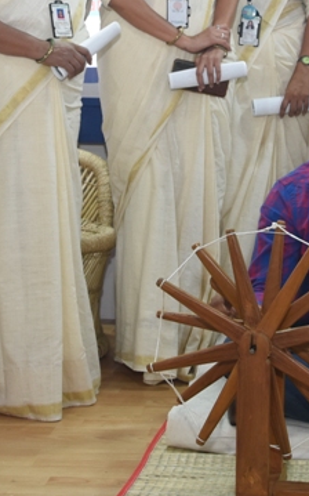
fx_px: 1295
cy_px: 63
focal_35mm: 96
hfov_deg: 13.5
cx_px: 241
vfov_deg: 21.2
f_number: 5.6
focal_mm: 22
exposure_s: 1/100
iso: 640
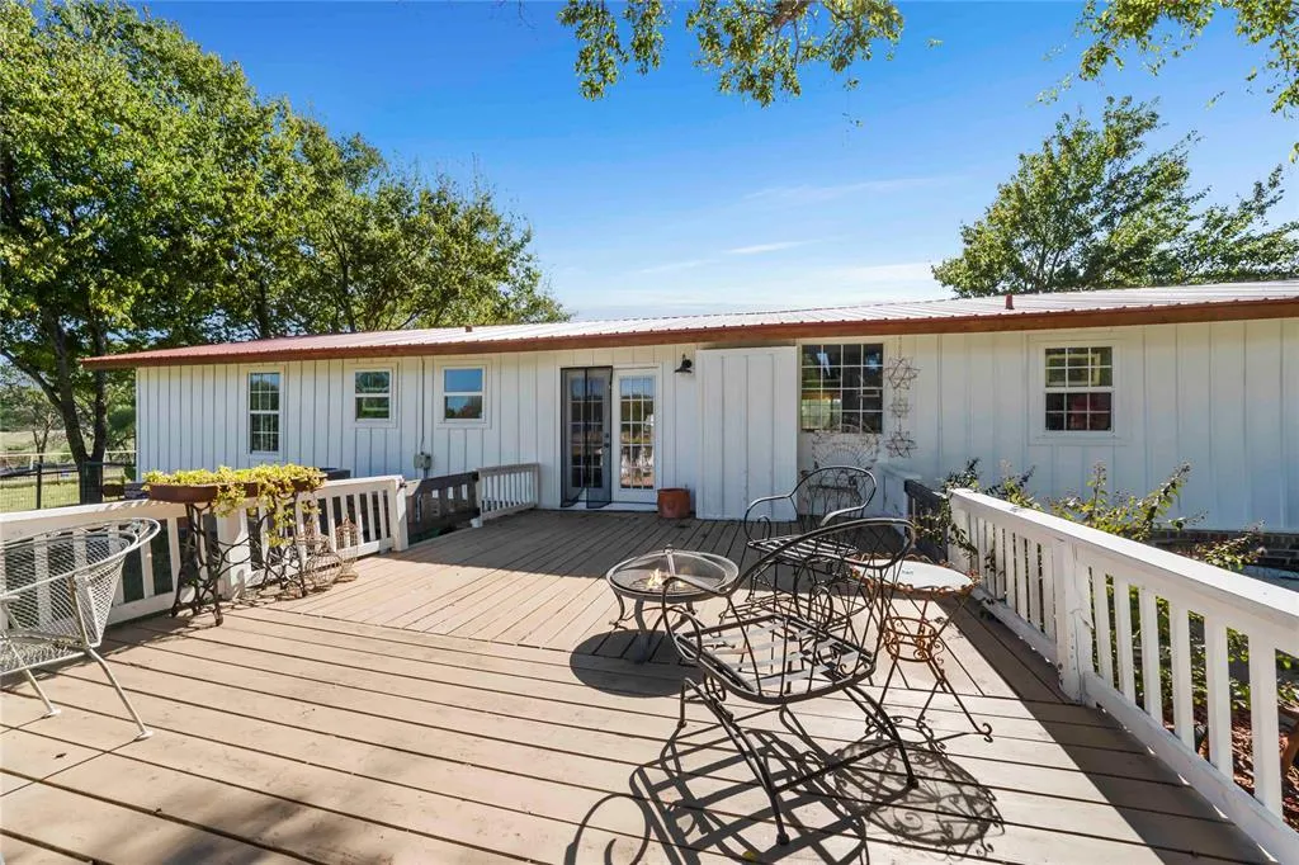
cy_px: 432
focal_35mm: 12
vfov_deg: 90.0
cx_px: 650
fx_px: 433
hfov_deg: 112.6
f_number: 11
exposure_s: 1/125
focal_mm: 12
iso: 100
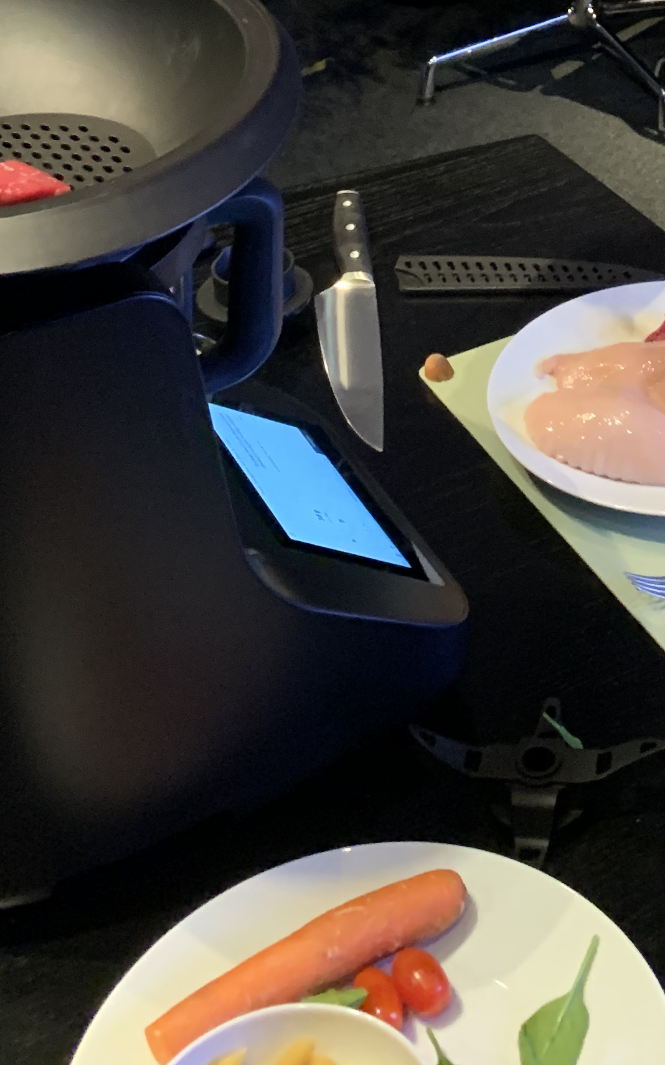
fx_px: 1886
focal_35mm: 65
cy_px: -108
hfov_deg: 19.7
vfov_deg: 28.6
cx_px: 570
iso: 400
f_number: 1.8
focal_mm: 4.25
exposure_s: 1/25
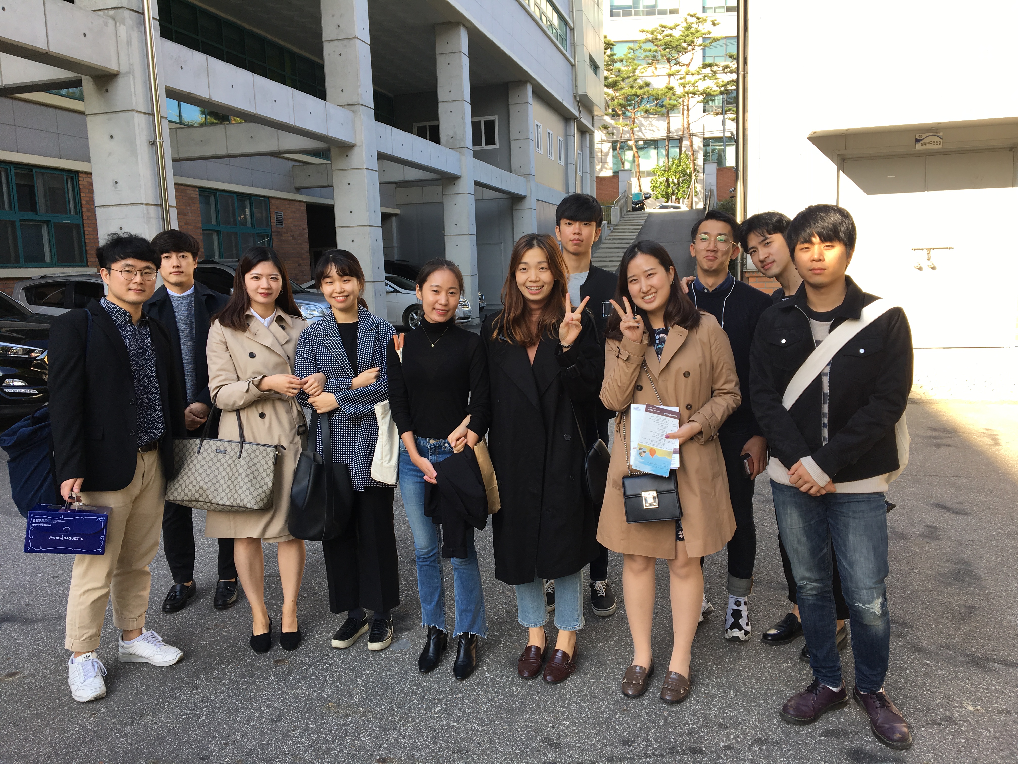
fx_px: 853
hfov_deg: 61.7
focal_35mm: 29
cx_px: 509
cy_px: 382
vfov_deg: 48.2
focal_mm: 4.15
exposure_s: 1/242
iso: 25
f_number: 2.2
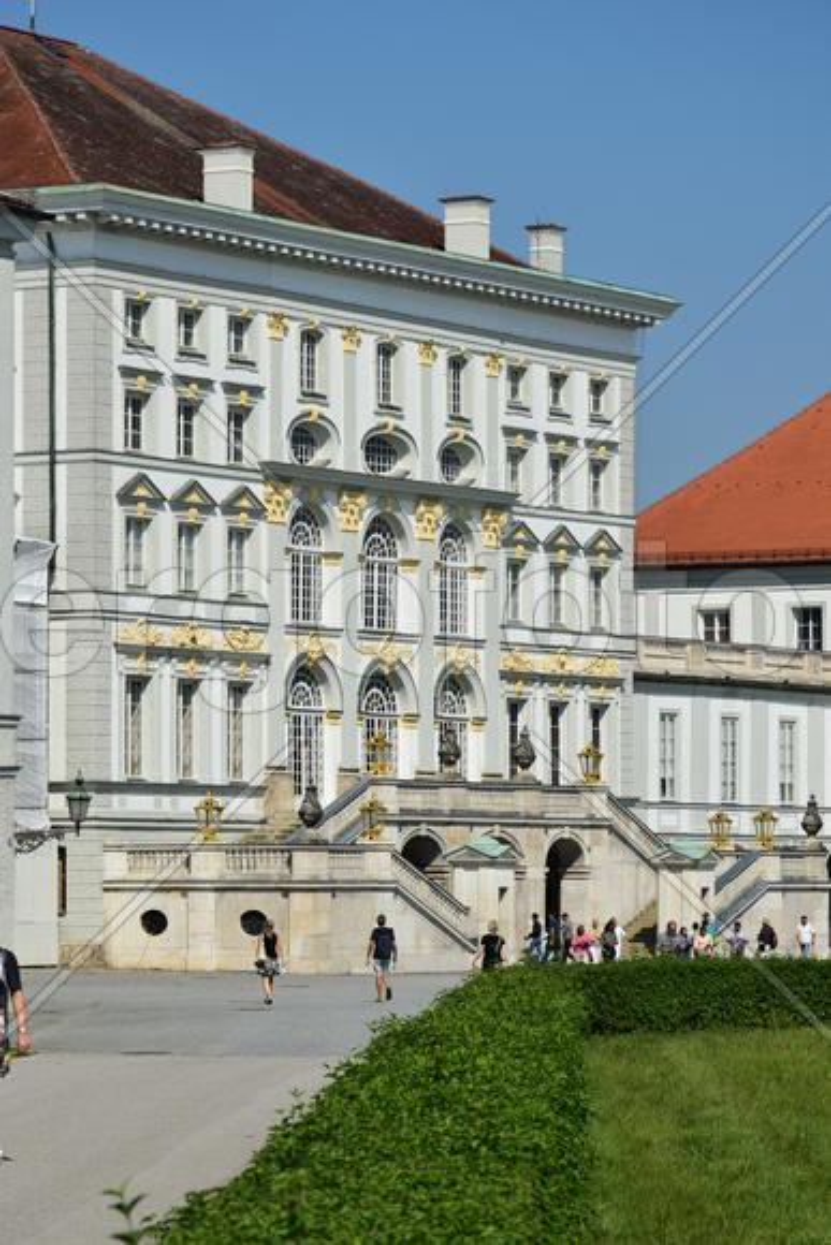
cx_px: 416
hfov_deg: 9.3
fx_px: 5086
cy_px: 622
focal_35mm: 147
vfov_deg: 14.0
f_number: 9
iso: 100
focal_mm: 98
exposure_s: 1/400
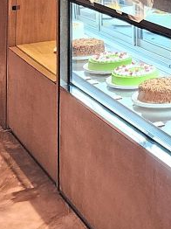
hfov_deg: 13.0
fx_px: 719
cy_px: -158
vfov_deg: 15.9
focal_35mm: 109
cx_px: 240
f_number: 1.8
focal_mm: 6.4
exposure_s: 1/100
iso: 160
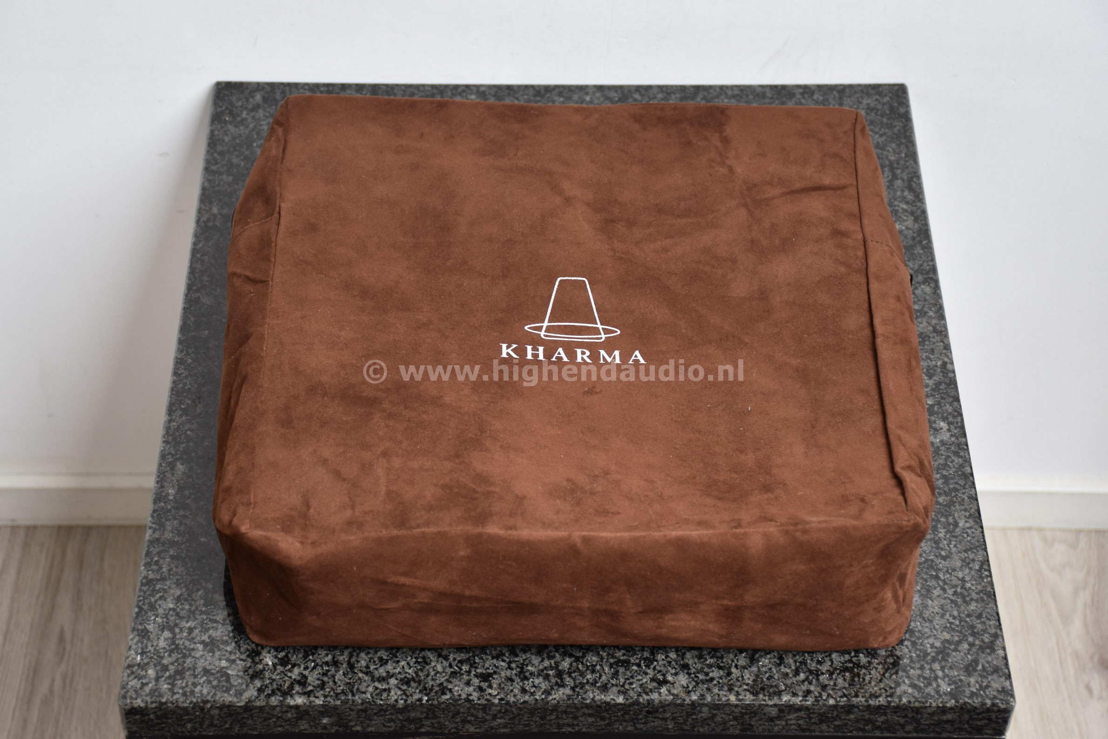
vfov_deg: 18.9
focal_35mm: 72
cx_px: 554
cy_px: 370
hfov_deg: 28.1
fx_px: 2216
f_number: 4.5
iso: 400
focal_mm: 48
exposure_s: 1/80
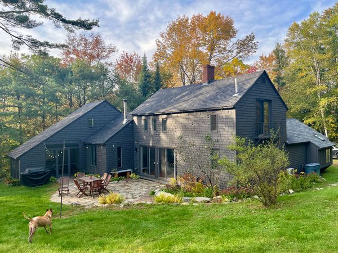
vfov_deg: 53.1
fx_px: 254
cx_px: 169
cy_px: 126
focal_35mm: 26
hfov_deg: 67.3
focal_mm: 5.1
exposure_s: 1/515
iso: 50
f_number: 1.6
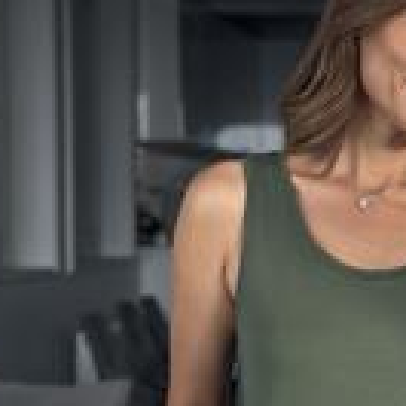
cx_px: 339
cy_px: 427
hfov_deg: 10.7
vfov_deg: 10.7
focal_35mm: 162
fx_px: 2150
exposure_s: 1/152
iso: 125
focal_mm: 6.86
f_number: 1.78
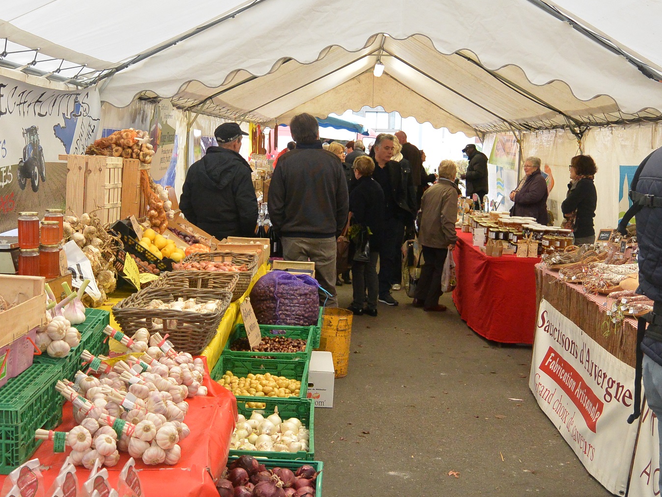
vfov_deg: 32.9
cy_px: 236
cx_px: 306
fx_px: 841
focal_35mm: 44
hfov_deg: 42.9
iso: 800
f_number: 3.8
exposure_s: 1/100
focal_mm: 12
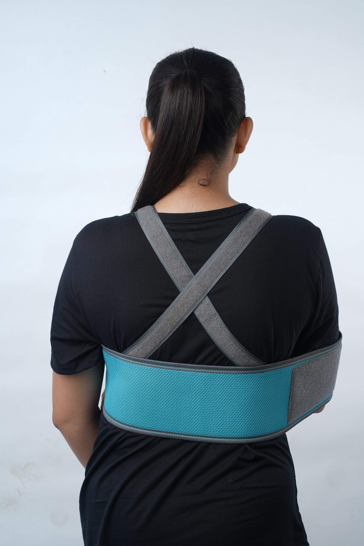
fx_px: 1289
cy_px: 273
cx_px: 182
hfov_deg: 16.1
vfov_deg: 23.9
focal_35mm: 85
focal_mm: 85
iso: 50
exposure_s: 1/160
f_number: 13
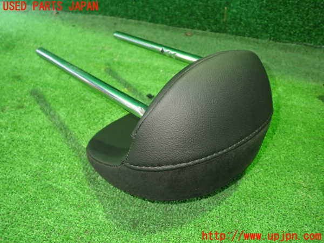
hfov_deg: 60.0
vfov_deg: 46.8
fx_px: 281
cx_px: 162
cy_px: 122
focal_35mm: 30
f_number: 2.3
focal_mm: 5.4
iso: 800
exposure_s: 1/30
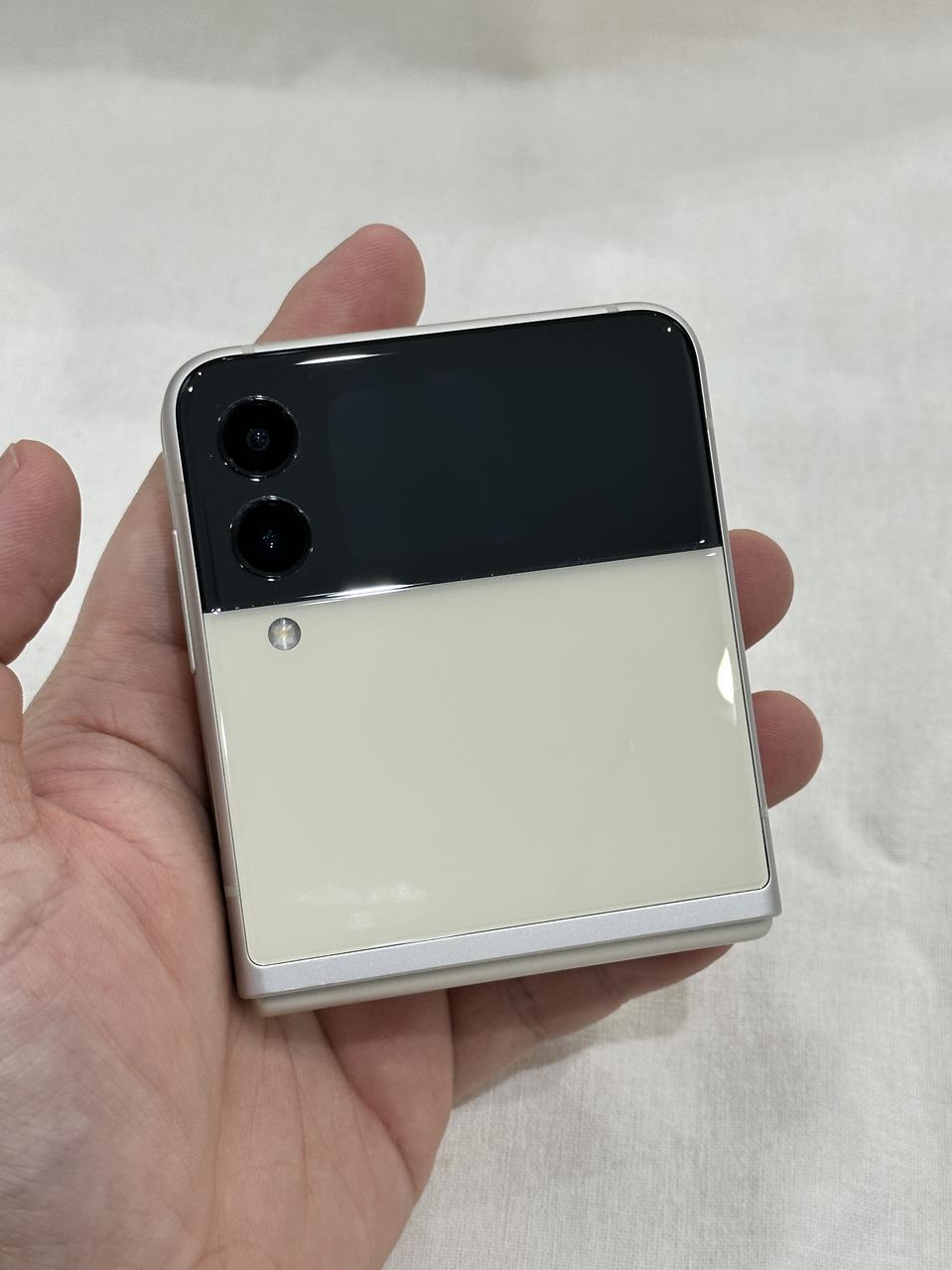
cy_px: 635
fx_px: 1760
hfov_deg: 30.3
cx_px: 476
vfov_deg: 39.7
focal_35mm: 48
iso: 64
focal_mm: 6.86
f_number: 1.78
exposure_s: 1/60
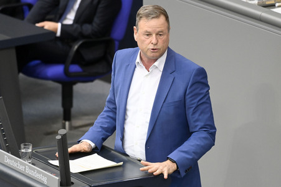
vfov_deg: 3.9
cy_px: 94
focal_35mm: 350
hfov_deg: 5.9
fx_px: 2730
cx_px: 140
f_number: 5.6
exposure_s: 1/400
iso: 10000
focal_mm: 350
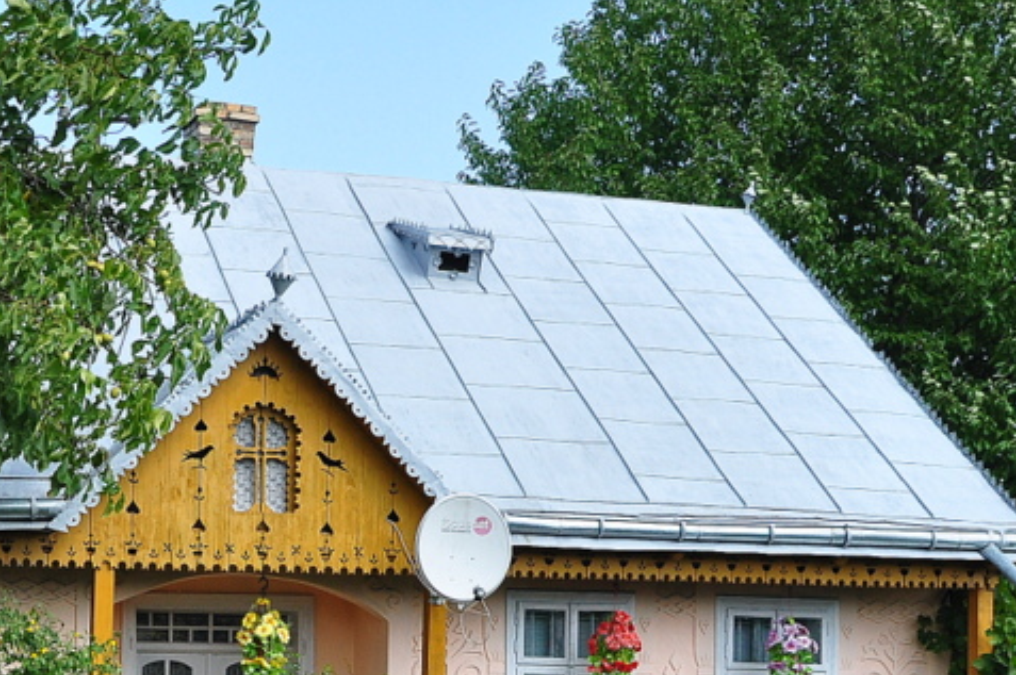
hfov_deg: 25.1
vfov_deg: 16.8
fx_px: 2235
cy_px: 687
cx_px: 160
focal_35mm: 79
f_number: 9
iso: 400
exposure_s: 1/320
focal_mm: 21
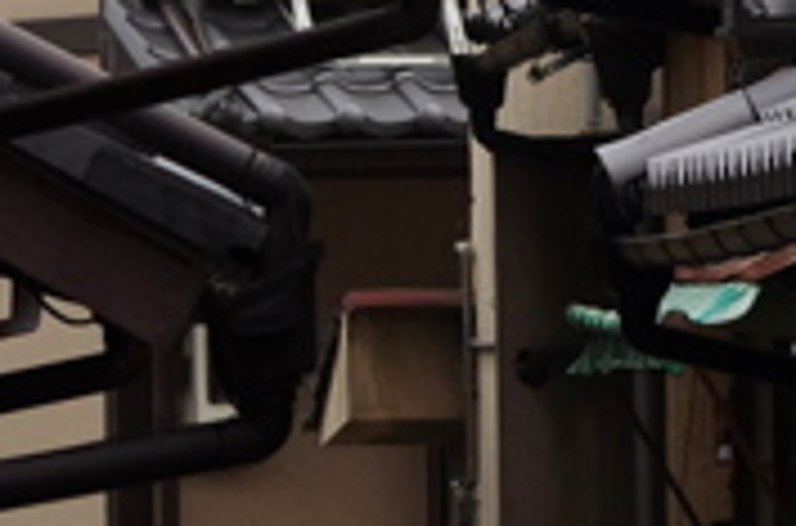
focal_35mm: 868
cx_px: 809
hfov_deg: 2.4
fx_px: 19141
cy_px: -40
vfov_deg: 1.6
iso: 800
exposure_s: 1/160
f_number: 5.6
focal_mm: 100
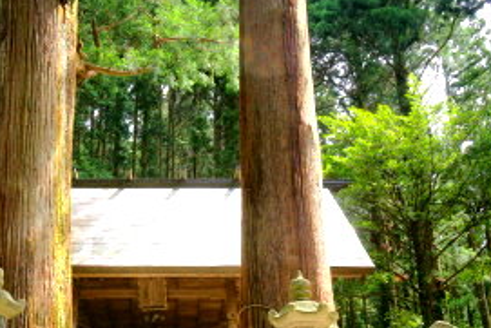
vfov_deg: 22.9
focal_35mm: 59
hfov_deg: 33.7
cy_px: 227
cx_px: 175
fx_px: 805
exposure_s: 1/200
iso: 320
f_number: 9
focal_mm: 35
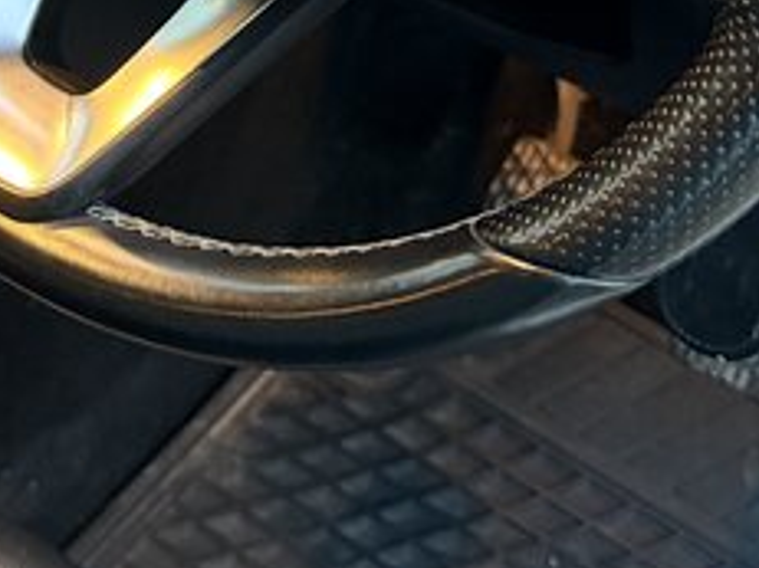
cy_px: -236
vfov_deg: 16.5
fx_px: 1819
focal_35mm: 83
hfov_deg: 22.5
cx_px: -26
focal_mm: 6.76
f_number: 1.78
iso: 640
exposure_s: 1/33
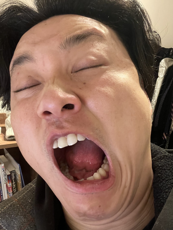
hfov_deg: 46.8
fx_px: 200
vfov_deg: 60.0
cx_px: 86
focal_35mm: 30
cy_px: 115
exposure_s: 1/30
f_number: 2.2
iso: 400
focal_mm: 2.71
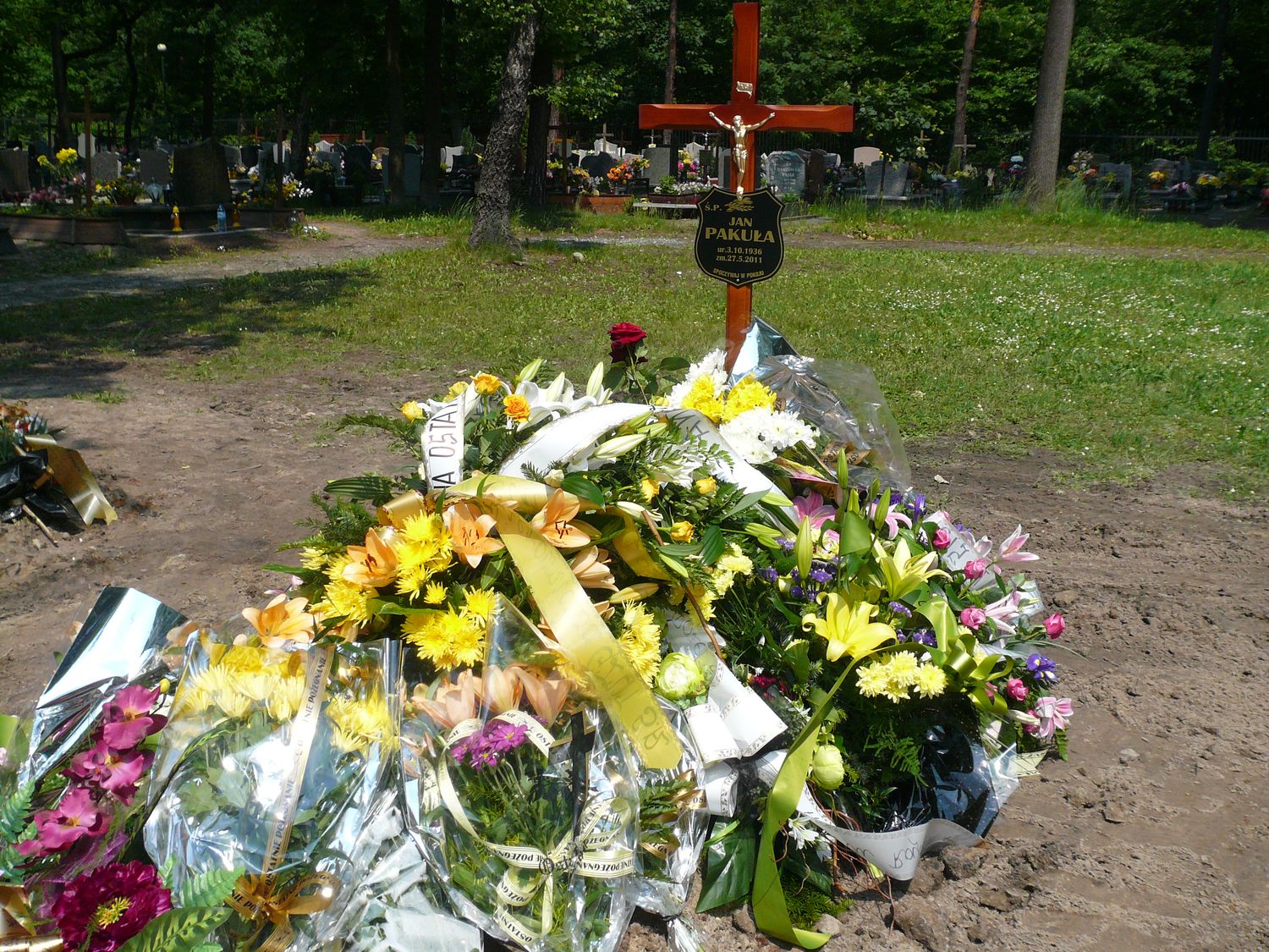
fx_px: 1356
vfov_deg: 38.7
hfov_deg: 50.1
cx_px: 634
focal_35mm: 37
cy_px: 476
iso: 100
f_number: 9
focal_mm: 6.1
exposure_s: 1/200
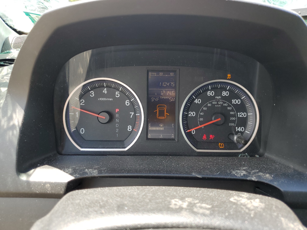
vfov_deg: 53.1
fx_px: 231
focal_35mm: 26
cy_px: 115
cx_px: 154
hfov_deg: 67.3
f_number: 1.5
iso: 50
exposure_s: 1/357
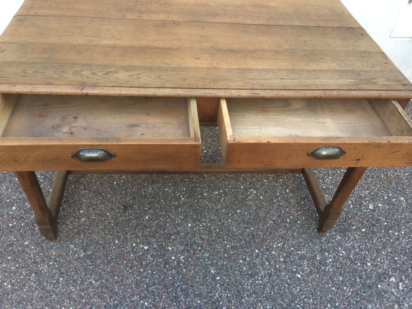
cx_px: 206
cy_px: 154
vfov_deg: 48.2
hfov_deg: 61.7
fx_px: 345
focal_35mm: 29
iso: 40
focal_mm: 4.15
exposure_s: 1/33
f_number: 2.2
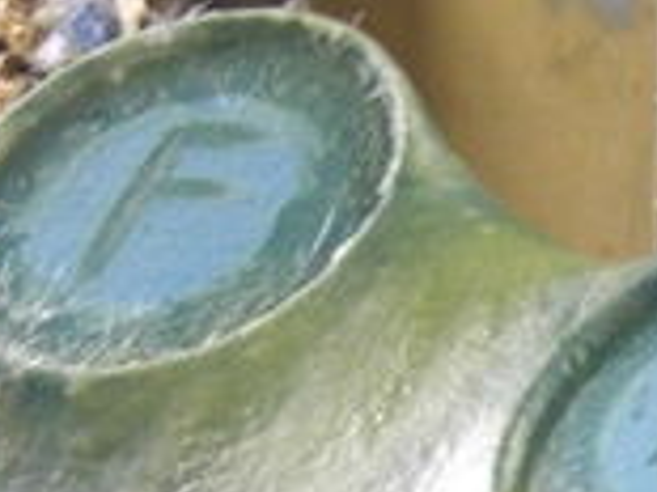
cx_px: 483
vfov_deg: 9.3
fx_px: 2978
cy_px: 607
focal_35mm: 157
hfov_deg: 12.6
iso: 800
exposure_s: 1/25
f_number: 2.8
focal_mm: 7.9
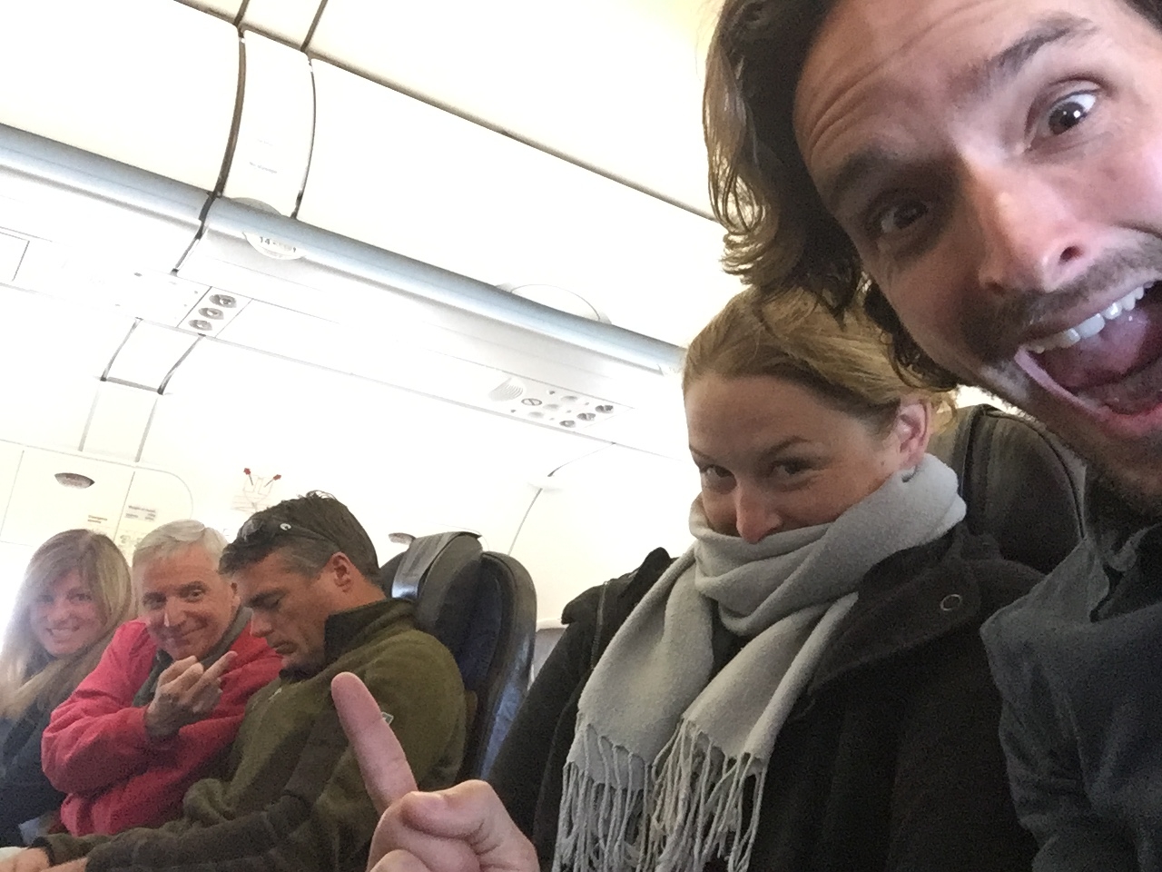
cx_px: 581
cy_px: 436
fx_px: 1041
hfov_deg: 58.4
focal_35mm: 31
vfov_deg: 45.4
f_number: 2.2
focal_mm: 2.65
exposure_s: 1/33
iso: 200
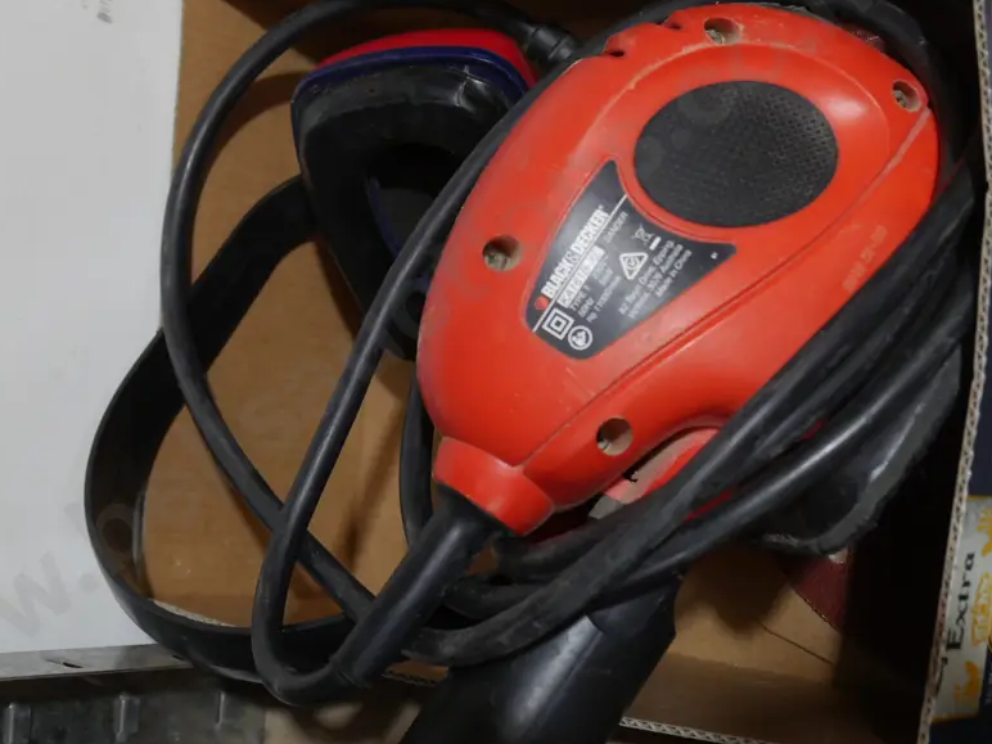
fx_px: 1748
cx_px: 376
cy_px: 341
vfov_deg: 24.0
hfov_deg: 31.6
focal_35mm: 61
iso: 1250
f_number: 5.6
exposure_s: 1/60
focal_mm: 23
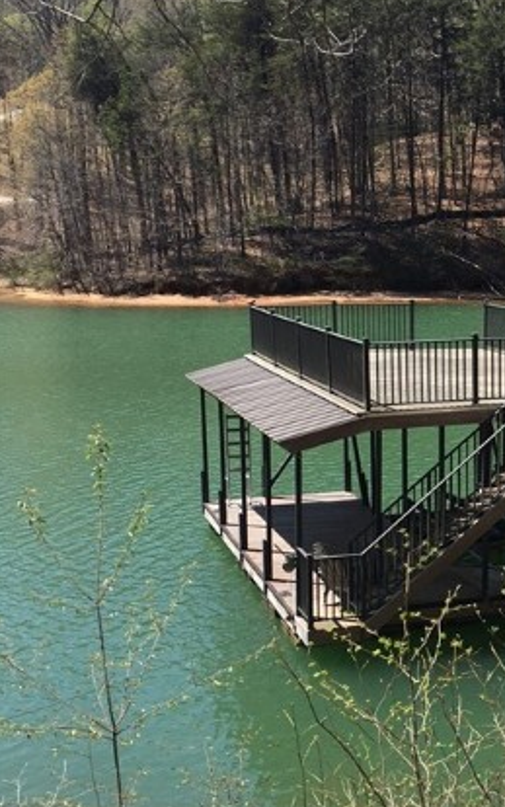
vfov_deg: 35.6
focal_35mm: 57
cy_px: 481
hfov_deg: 21.6
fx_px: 1254
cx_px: 558
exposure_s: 1/927
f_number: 2.2
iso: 25
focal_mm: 4.15
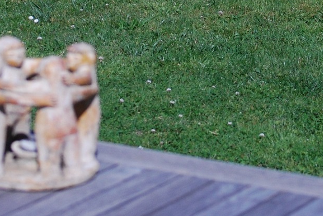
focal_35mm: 240
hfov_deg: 8.5
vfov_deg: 5.7
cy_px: -92
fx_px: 2159
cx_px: 331
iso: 400
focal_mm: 55
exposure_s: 1/3200
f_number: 7.1
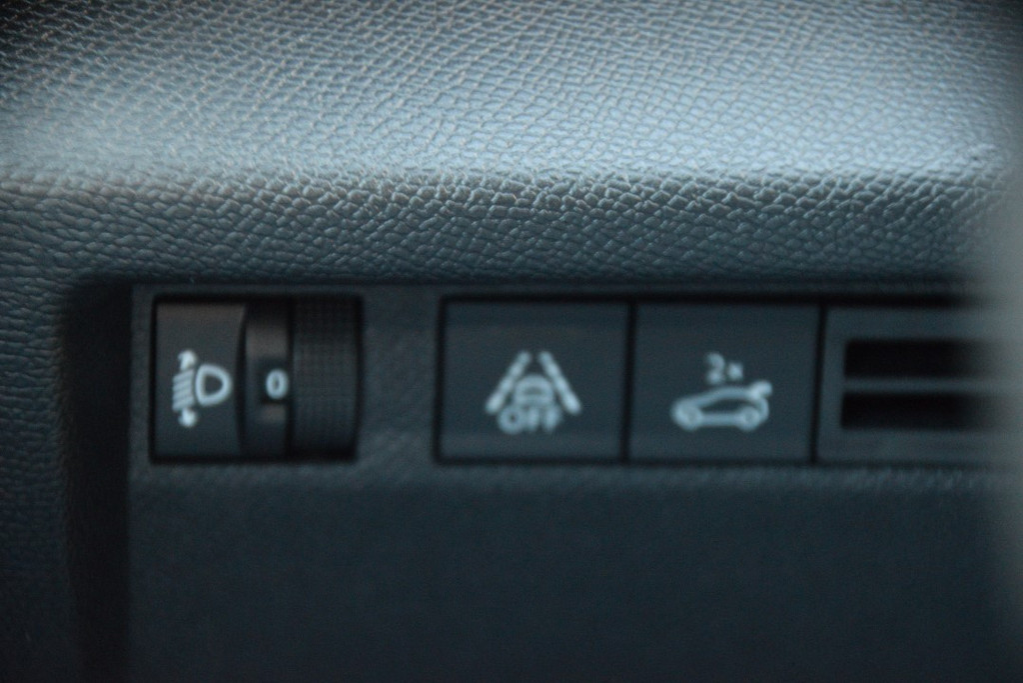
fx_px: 5542
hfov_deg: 10.5
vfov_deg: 7.0
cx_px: 512
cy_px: 342
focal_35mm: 195
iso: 4500
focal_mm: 130
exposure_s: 1/60
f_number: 6
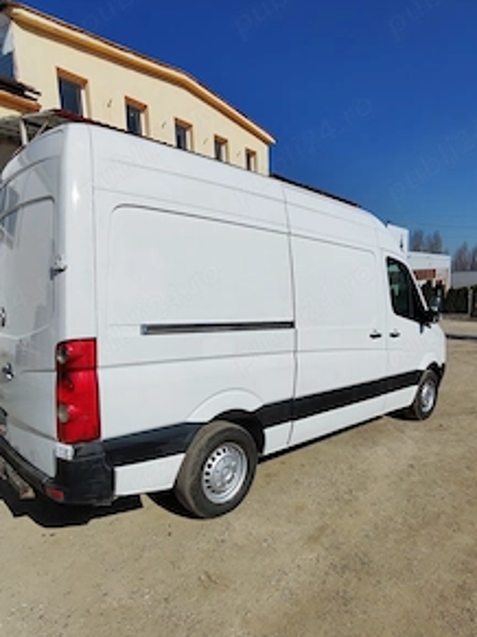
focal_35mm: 22
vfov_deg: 76.2
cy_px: 352
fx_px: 405
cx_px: 225
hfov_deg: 61.0
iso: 50
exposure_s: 1/2900
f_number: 2.2
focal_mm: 1.96
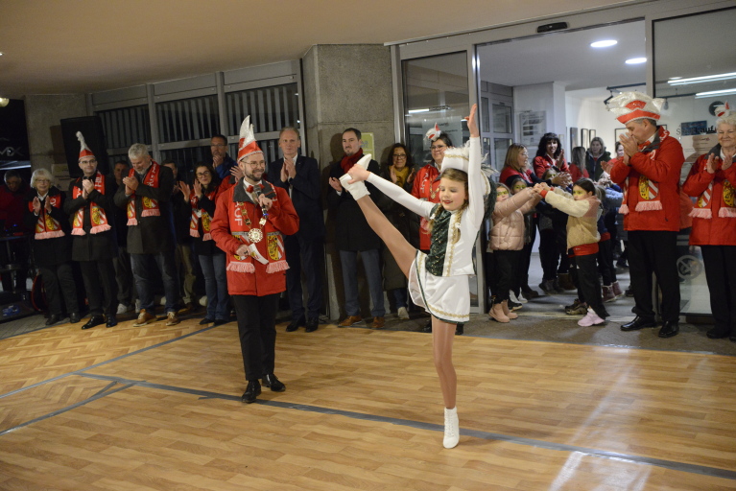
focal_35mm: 36
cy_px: 246
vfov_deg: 36.9
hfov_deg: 53.1
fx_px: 736
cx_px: 368
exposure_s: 1/250
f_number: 4
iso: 6400
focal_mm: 36
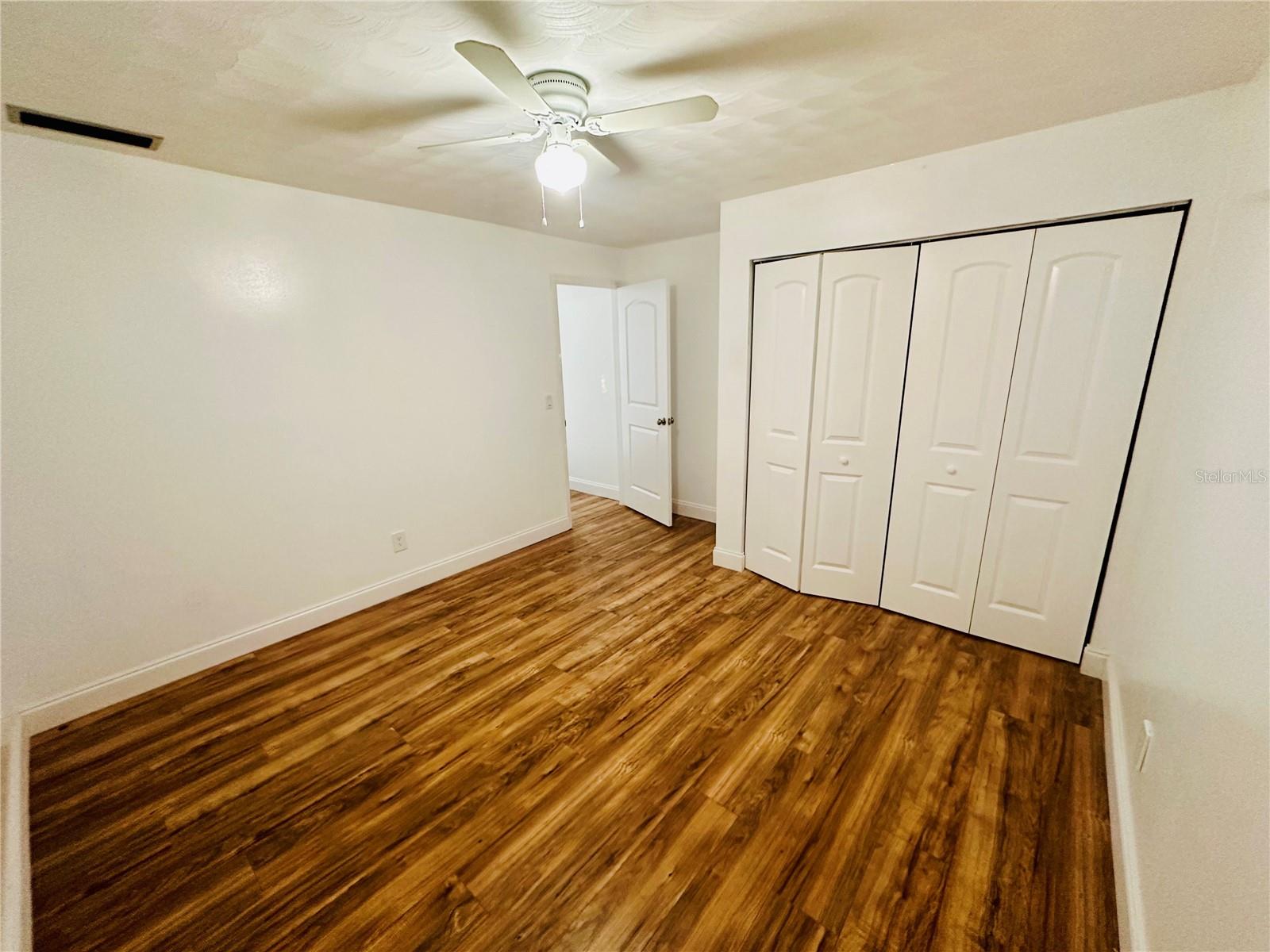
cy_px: 476
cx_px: 635
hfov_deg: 102.1
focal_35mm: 14
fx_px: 514
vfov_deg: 85.7
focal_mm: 2.22
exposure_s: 1/60
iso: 400
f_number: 2.2
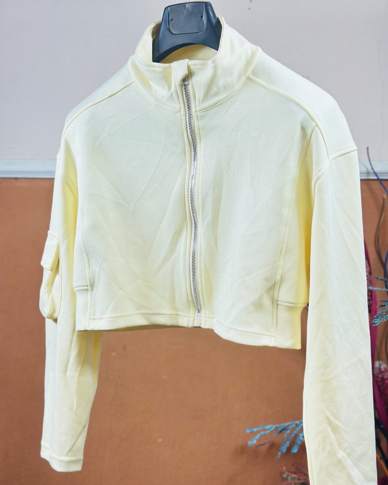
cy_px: 263
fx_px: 732
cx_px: 196
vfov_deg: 36.6
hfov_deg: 29.7
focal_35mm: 51
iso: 160
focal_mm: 6.86
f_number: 1.78
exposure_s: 1/100
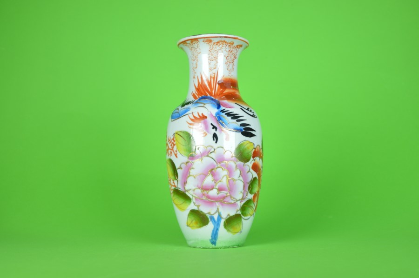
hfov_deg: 41.2
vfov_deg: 28.0
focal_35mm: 48
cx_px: 210
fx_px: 558
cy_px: 139
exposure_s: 1/160
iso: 100
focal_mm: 32
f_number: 6.3
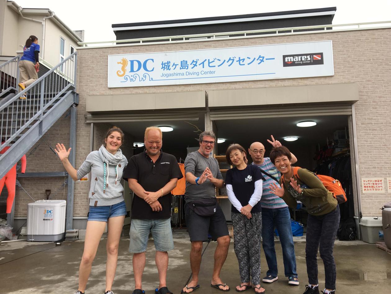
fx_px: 328
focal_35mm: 29
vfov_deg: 48.2
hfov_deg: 61.7
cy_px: 147
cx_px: 196
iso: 25
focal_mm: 4.15
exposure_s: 1/121
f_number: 2.2
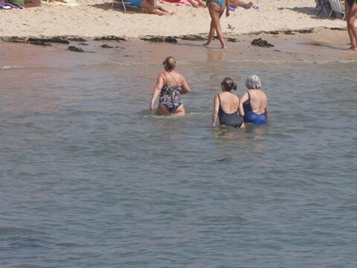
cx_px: 178
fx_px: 4125
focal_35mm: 400
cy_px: 134
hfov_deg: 5.0
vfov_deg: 3.7
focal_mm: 71.7
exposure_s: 1/400
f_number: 6
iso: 80
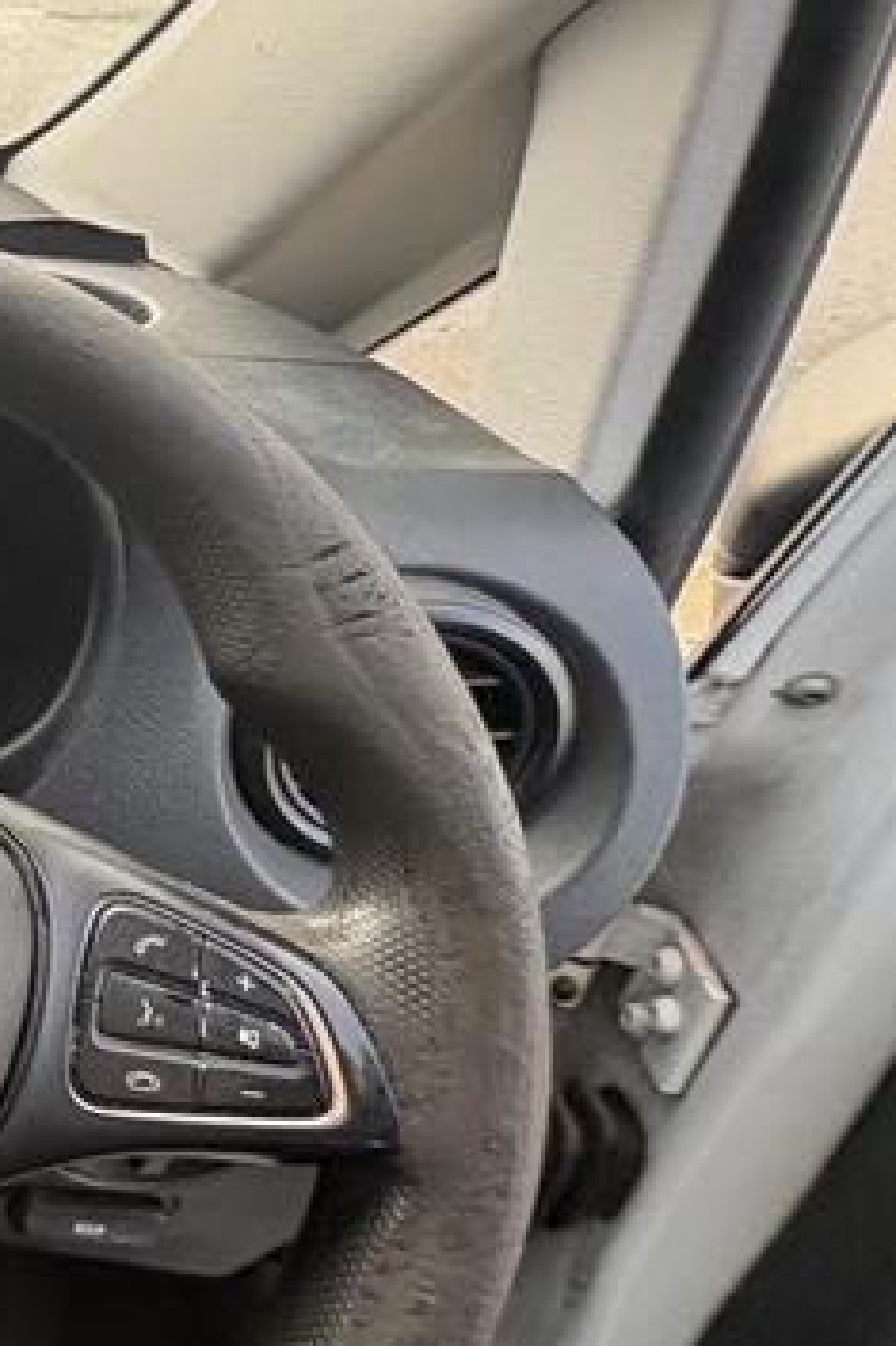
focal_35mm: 37
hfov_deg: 22.3
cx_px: -694
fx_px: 1383
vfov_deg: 51.8
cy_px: 606
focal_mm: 2.22
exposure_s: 1/99
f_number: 2.2
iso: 160
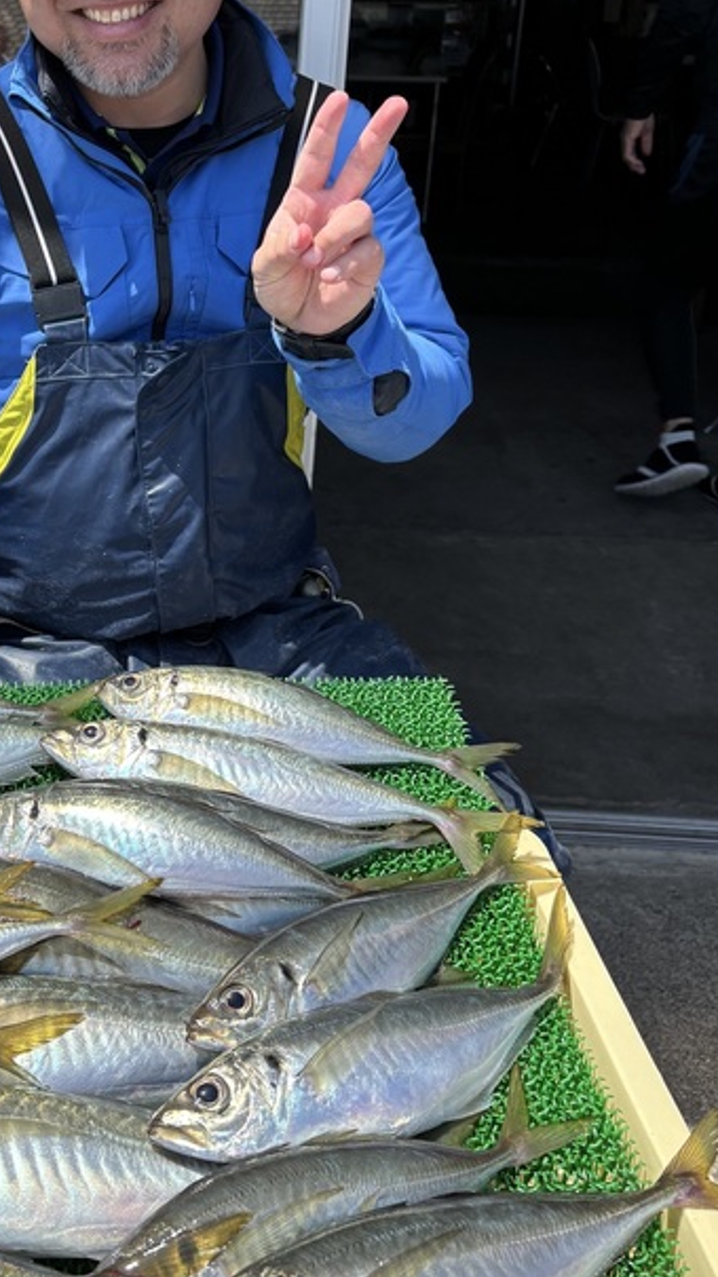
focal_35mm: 40
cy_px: 517
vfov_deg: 50.2
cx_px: 106
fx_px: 1355
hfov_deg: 28.8
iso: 50
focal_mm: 5.96
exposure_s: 1/2024
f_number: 1.6
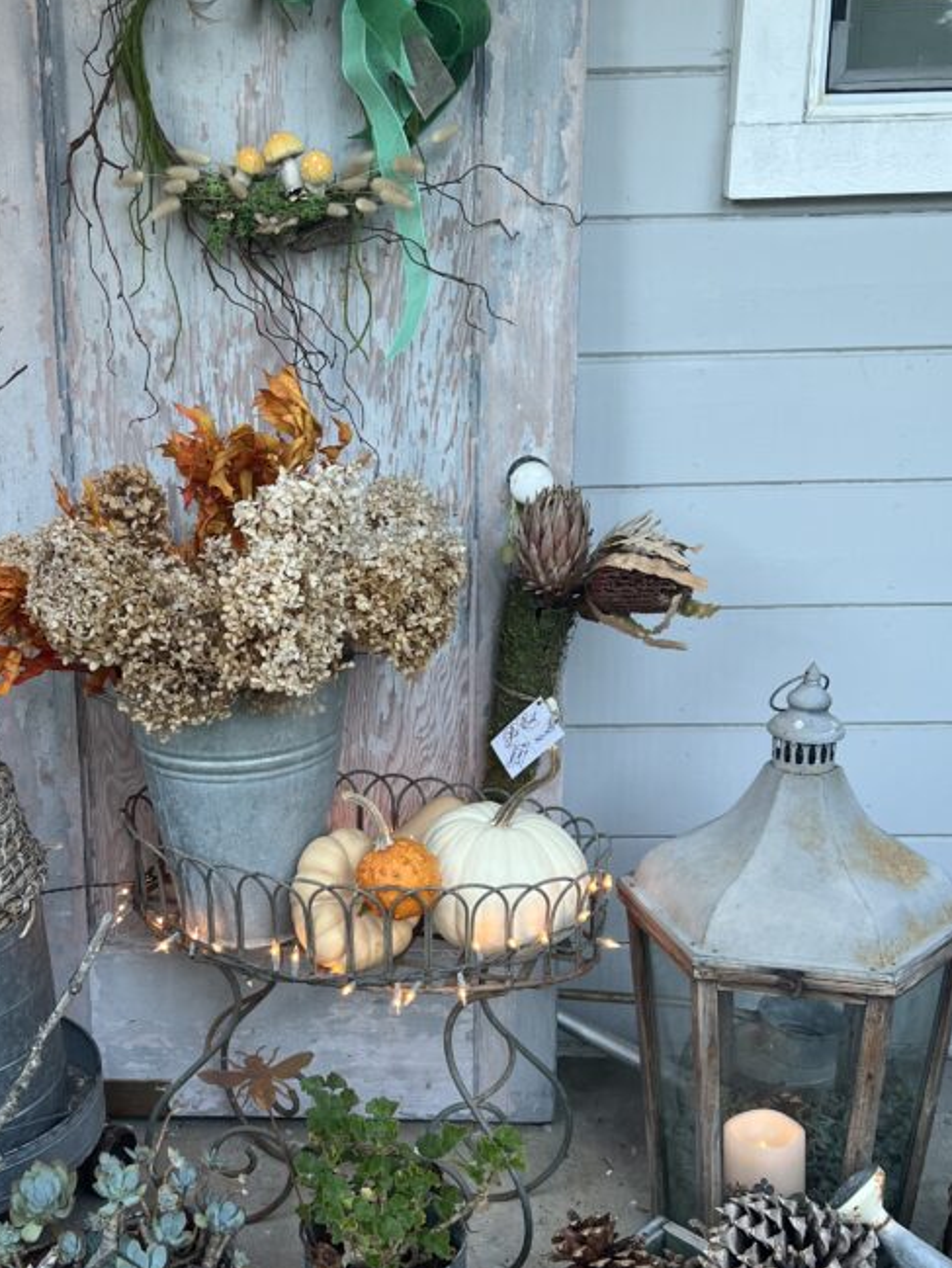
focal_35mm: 41
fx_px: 1503
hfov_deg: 34.9
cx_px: 332
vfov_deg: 45.6
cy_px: 735
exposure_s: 1/120
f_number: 1.5
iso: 80
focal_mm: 5.7
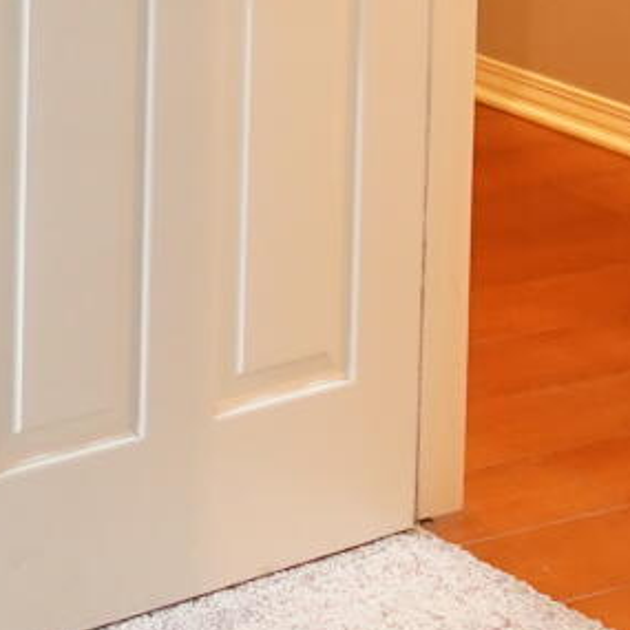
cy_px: -822
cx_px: -707
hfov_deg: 10.9
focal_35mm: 143
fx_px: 2944
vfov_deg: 10.7
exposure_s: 1/30
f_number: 4
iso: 1250
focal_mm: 16
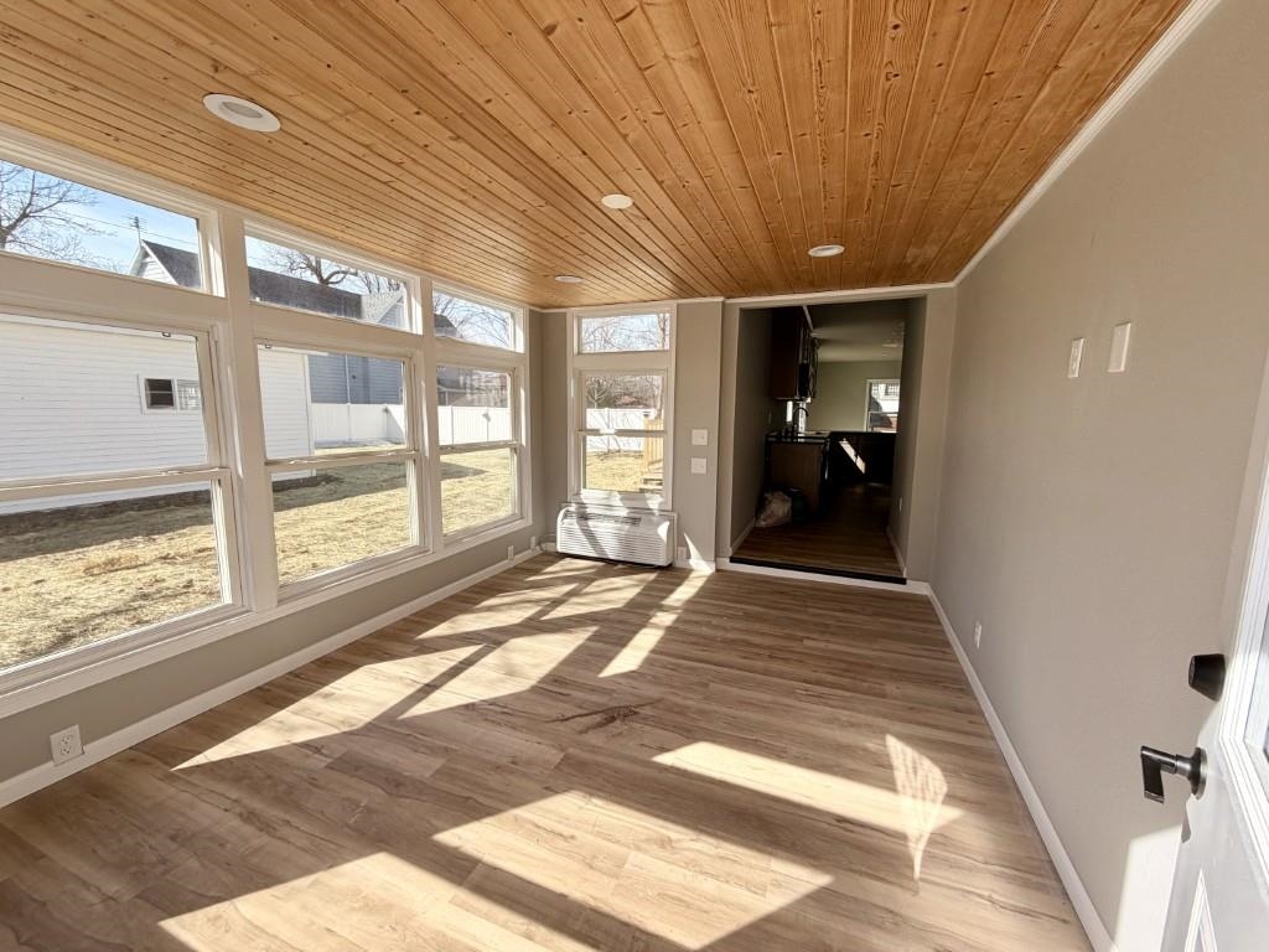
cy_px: 476
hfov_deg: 102.1
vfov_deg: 85.7
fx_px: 513
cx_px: 634
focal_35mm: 14
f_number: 2.2
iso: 40
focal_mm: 2.22
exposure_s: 1/502
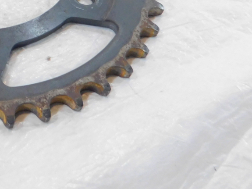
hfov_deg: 27.0
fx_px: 466
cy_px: -16
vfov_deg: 21.8
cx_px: -46
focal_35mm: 64
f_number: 3
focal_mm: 4
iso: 280
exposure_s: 1/30
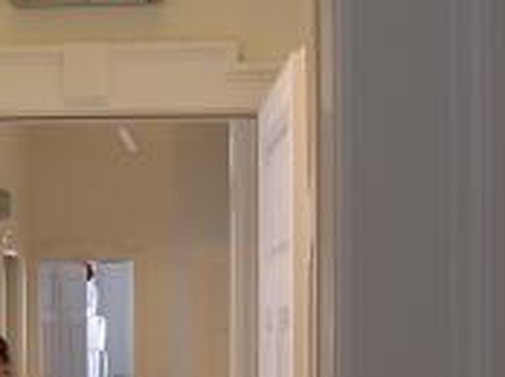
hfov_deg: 17.4
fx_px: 1632
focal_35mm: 112
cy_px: 397
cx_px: 64
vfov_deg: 13.0
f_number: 2.8
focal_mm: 5.8
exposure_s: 1/23.3
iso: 100
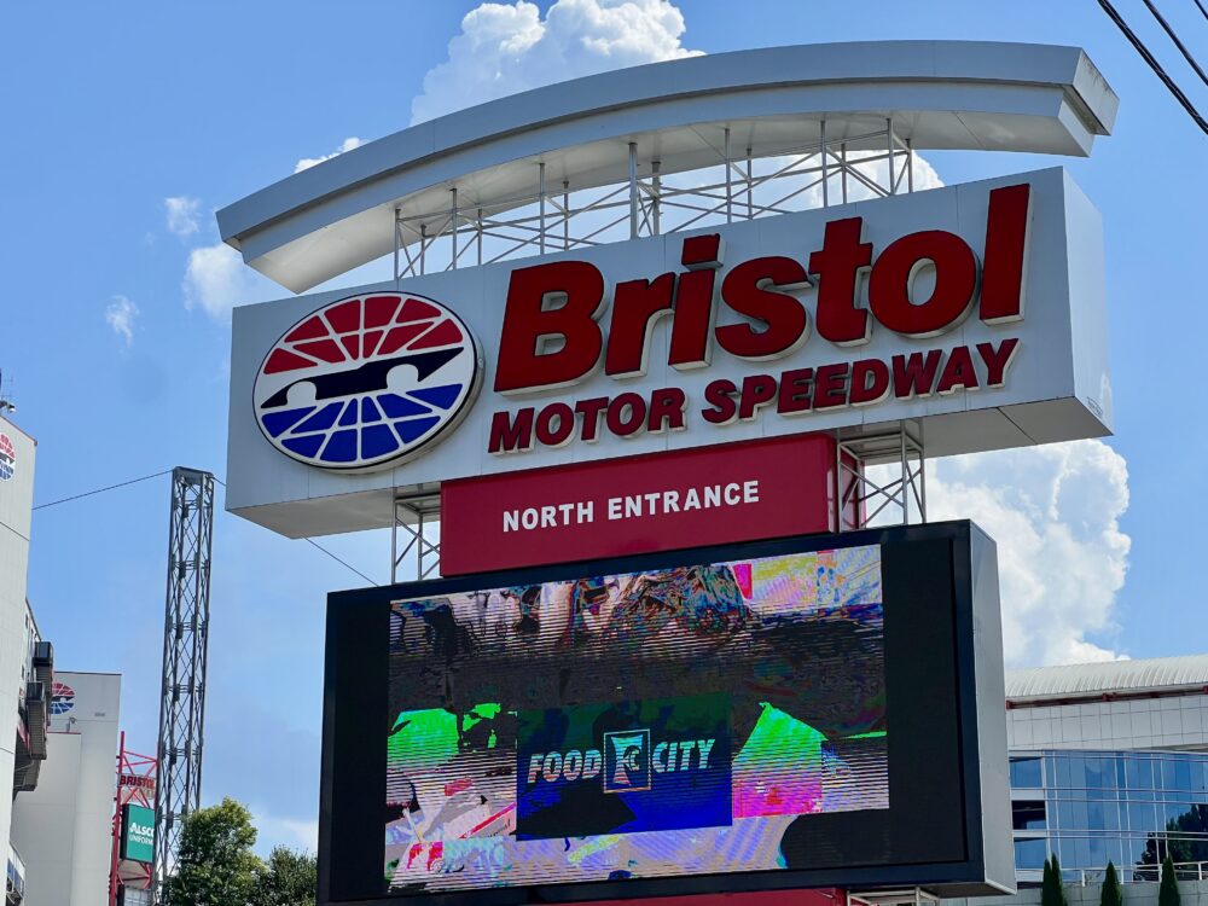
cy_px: 453
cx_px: 604
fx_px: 2687
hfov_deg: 25.3
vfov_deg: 19.1
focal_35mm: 77
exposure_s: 1/1143
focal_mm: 9
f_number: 2.8
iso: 32
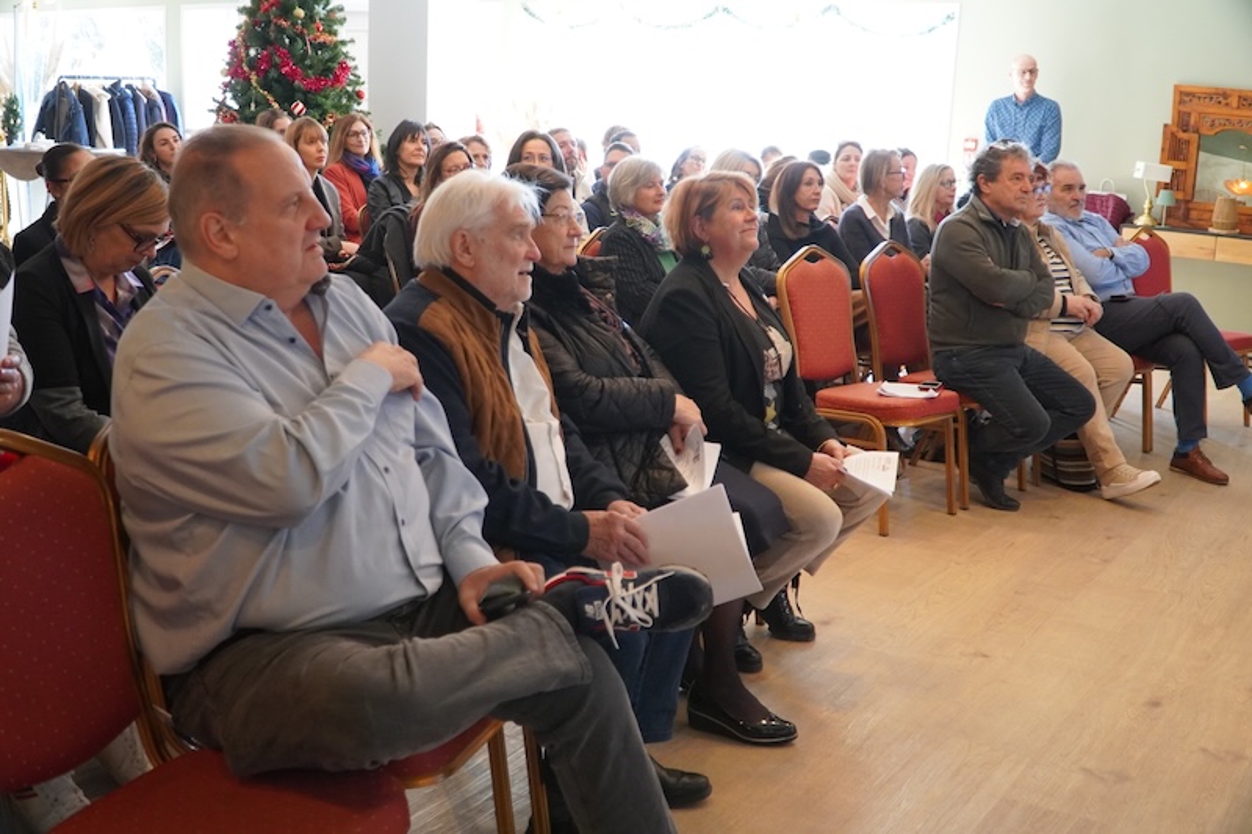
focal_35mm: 36
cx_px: 626
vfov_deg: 36.9
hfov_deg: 53.1
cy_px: 417
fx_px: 1252
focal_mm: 24
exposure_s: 1/160
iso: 2000
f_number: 4
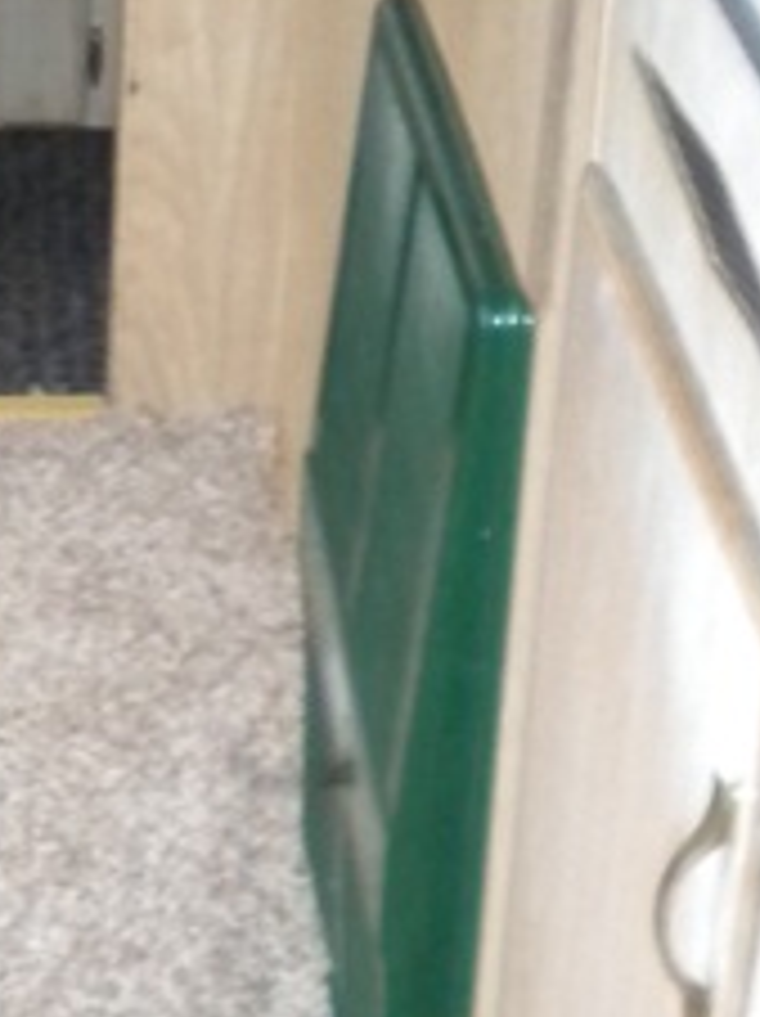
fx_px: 3637
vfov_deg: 15.8
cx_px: -301
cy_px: 238
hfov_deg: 11.5
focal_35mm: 124
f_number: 3.1
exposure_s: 1/30
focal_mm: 6.3
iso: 400
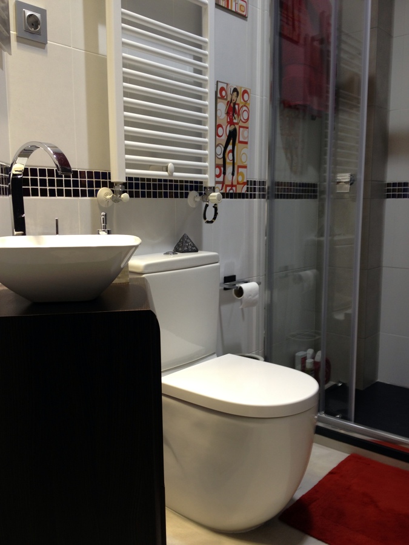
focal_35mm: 35
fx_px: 551
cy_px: 272
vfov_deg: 52.6
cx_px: 204
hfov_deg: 40.7
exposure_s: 1/20
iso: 50
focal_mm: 4.28
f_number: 2.4
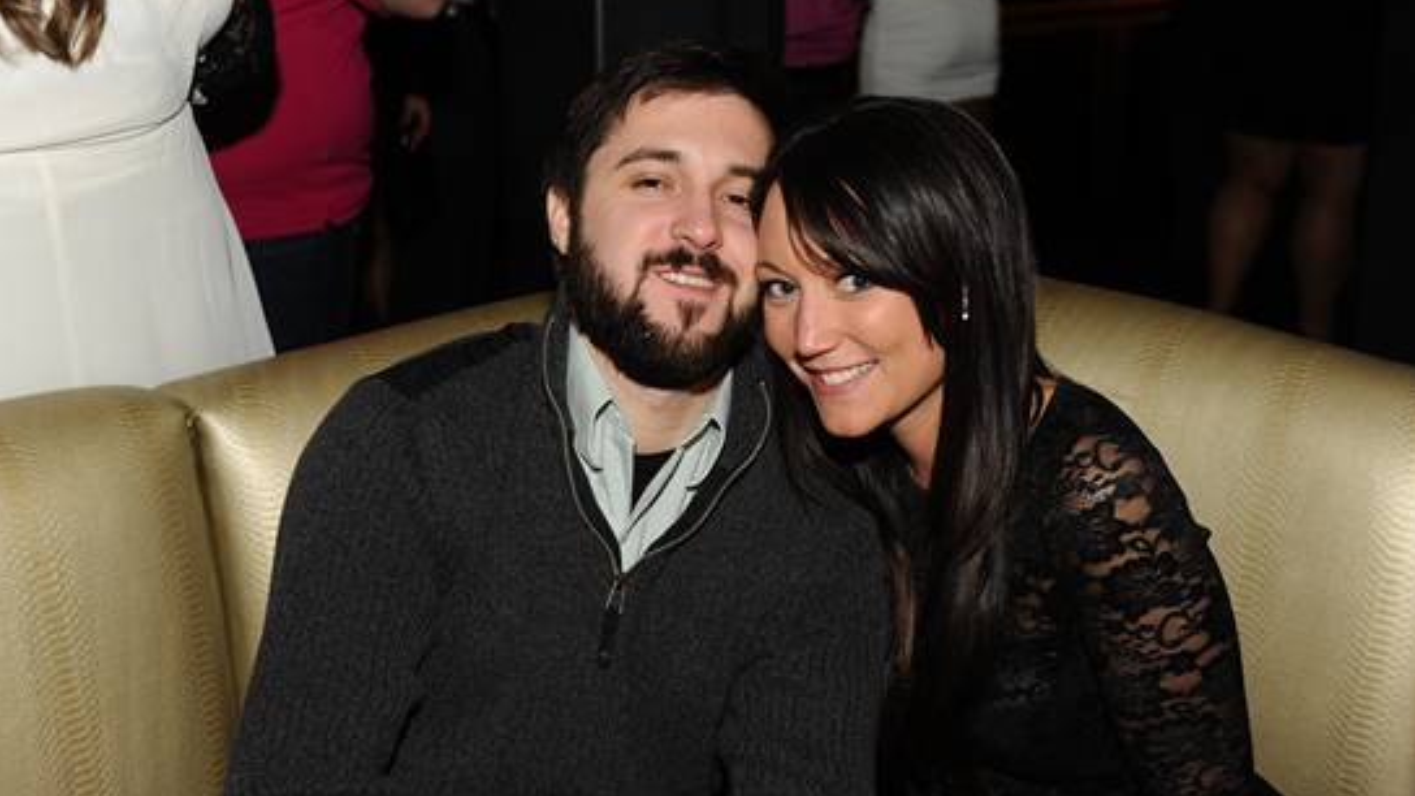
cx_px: 710
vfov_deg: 21.8
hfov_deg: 37.8
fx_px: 2064
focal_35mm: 55
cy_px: 403
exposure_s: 1/250
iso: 800
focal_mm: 52
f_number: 5.6
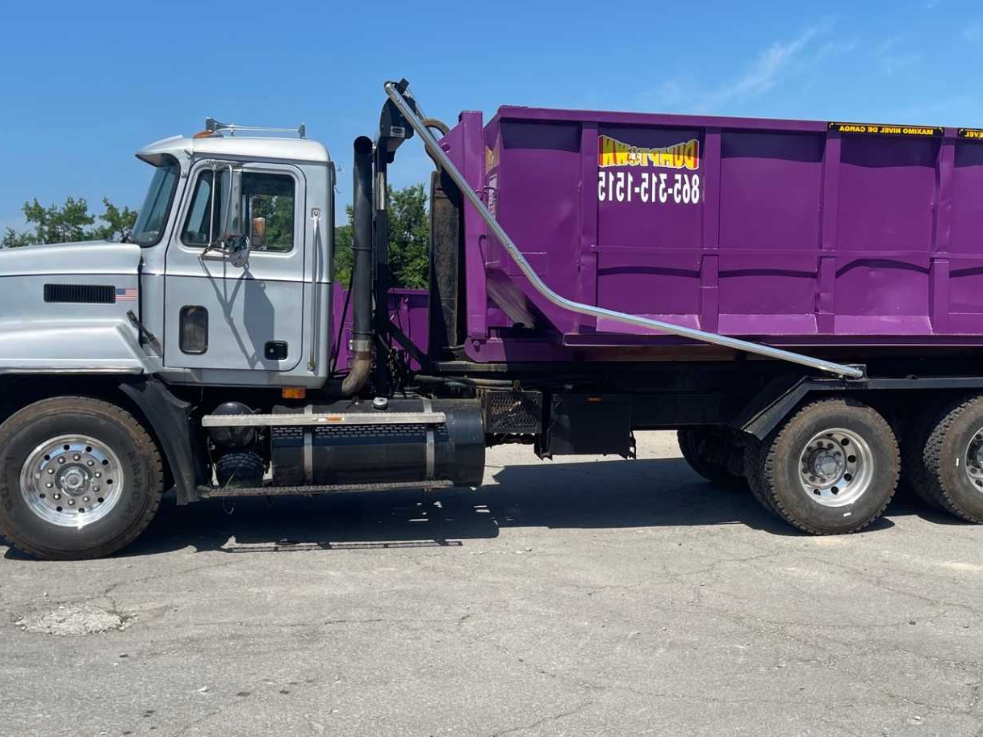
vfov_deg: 35.1
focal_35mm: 41
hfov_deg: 45.5
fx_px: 1164
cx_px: 604
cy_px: 393
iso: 32
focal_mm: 5.1
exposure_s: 1/3788
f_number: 1.6
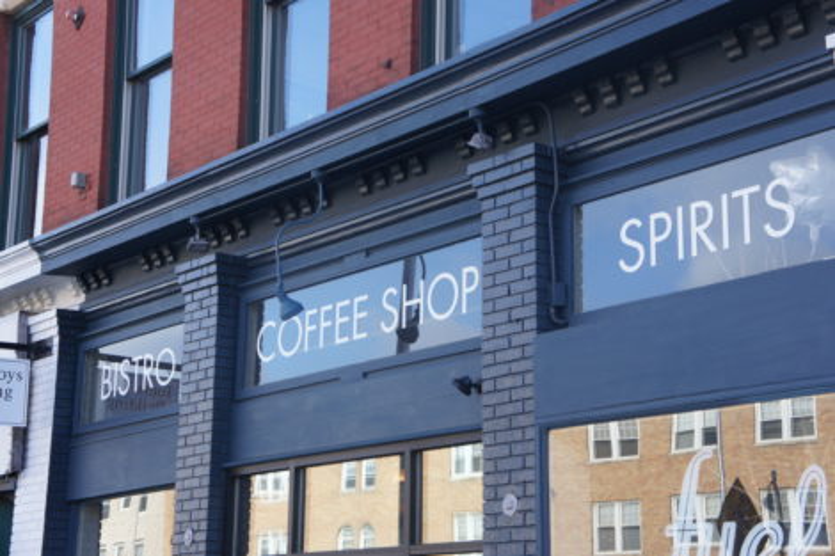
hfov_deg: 31.2
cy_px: 278
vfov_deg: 21.1
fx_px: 1495
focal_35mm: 64
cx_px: 418
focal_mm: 43
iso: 200
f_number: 6.3
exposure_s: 1/125
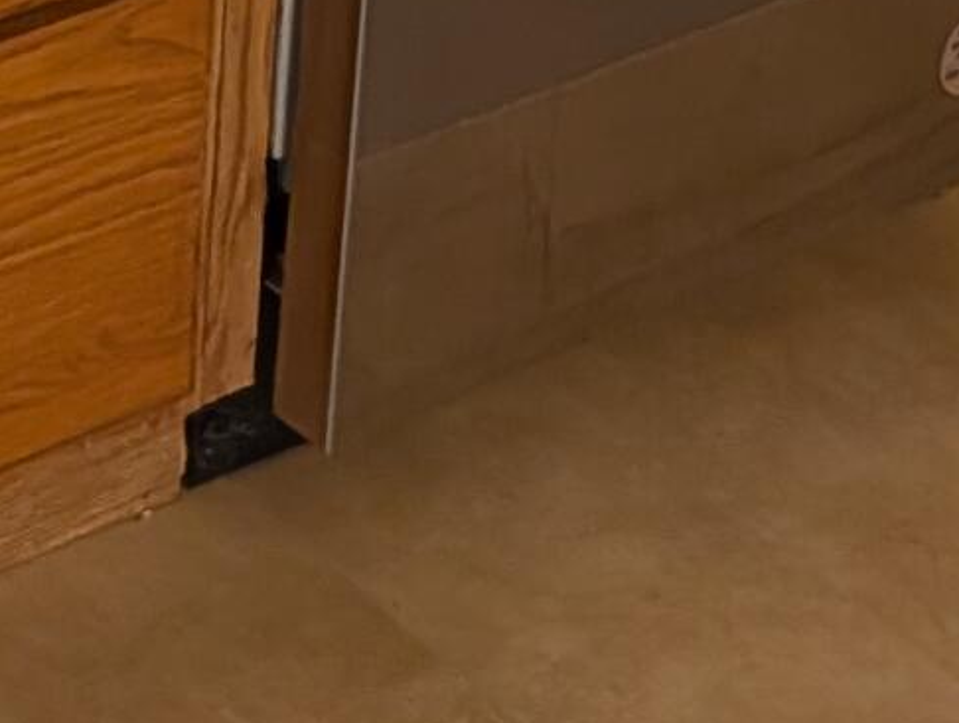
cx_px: -578
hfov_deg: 12.5
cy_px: -1367
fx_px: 4106
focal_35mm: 148
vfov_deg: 8.6
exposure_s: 1/140
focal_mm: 6.9
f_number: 1.68
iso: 27
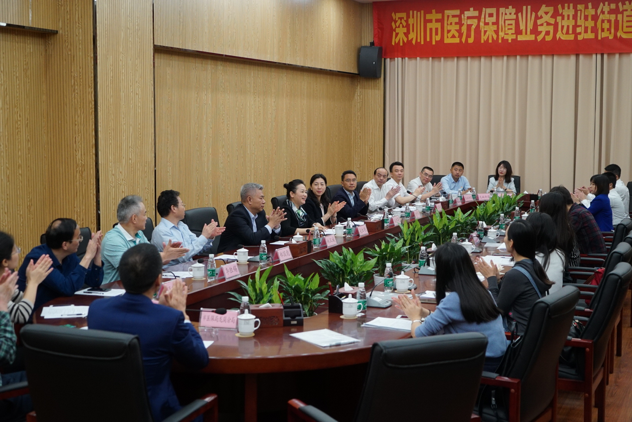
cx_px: 316
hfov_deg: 40.3
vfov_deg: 27.6
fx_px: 861
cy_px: 211
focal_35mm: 49
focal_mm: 49
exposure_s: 1/160
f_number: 4
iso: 2500
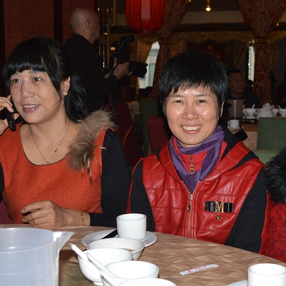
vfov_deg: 25.4
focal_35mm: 68
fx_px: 636
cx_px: 207
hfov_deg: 25.1
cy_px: 134
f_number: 5.6
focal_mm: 24
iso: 200
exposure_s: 1/60
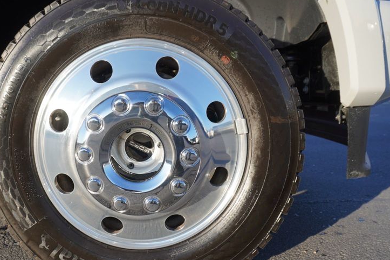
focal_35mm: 34
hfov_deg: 55.1
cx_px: 143
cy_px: 133
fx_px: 369
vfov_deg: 38.9
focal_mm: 16
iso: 100
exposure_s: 1/250
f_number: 5
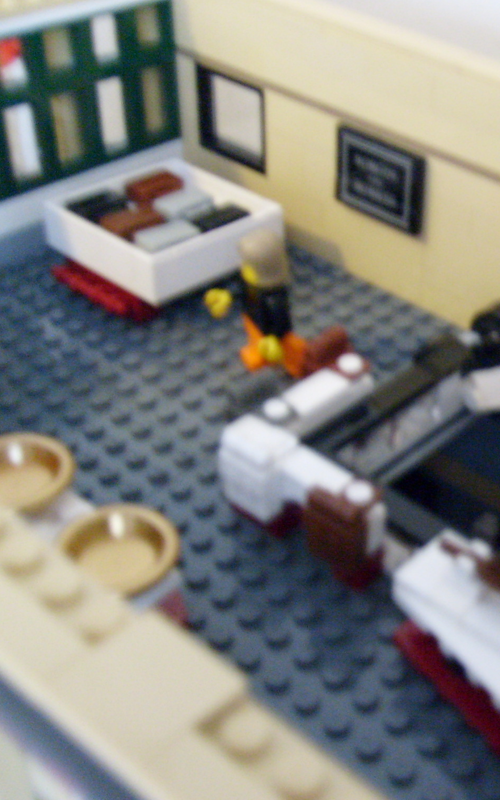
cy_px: 403
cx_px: 524
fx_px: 1090
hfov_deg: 24.4
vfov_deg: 40.3
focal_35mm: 50
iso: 200
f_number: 2.8
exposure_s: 1/3
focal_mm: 5.8
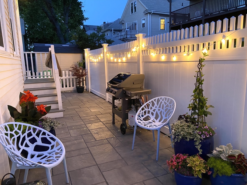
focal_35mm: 26
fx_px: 186
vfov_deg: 53.1
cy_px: 92
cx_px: 124
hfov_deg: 67.3
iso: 640
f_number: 1.8
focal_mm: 4.25
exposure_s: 1/30
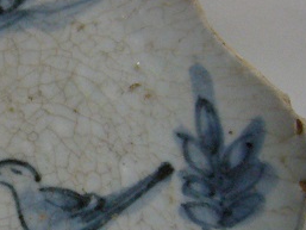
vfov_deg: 13.6
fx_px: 964
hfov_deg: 17.6
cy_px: 157
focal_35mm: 109
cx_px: -2
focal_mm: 5.8
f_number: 2.8
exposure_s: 1/13
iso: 200
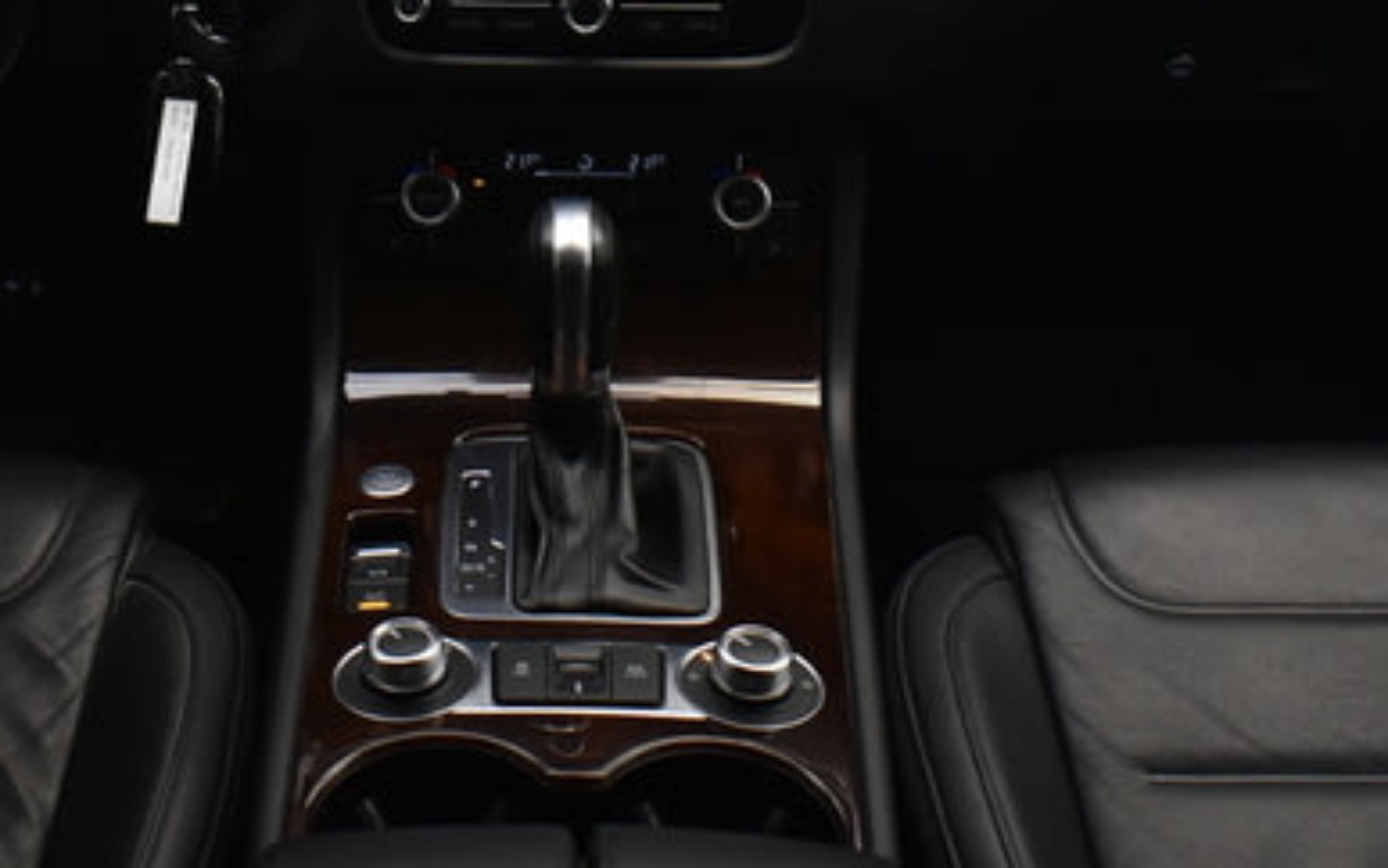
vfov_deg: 19.5
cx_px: 542
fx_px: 2421
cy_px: -86
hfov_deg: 31.9
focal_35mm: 64
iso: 900
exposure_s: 1/30
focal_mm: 18
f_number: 3.5
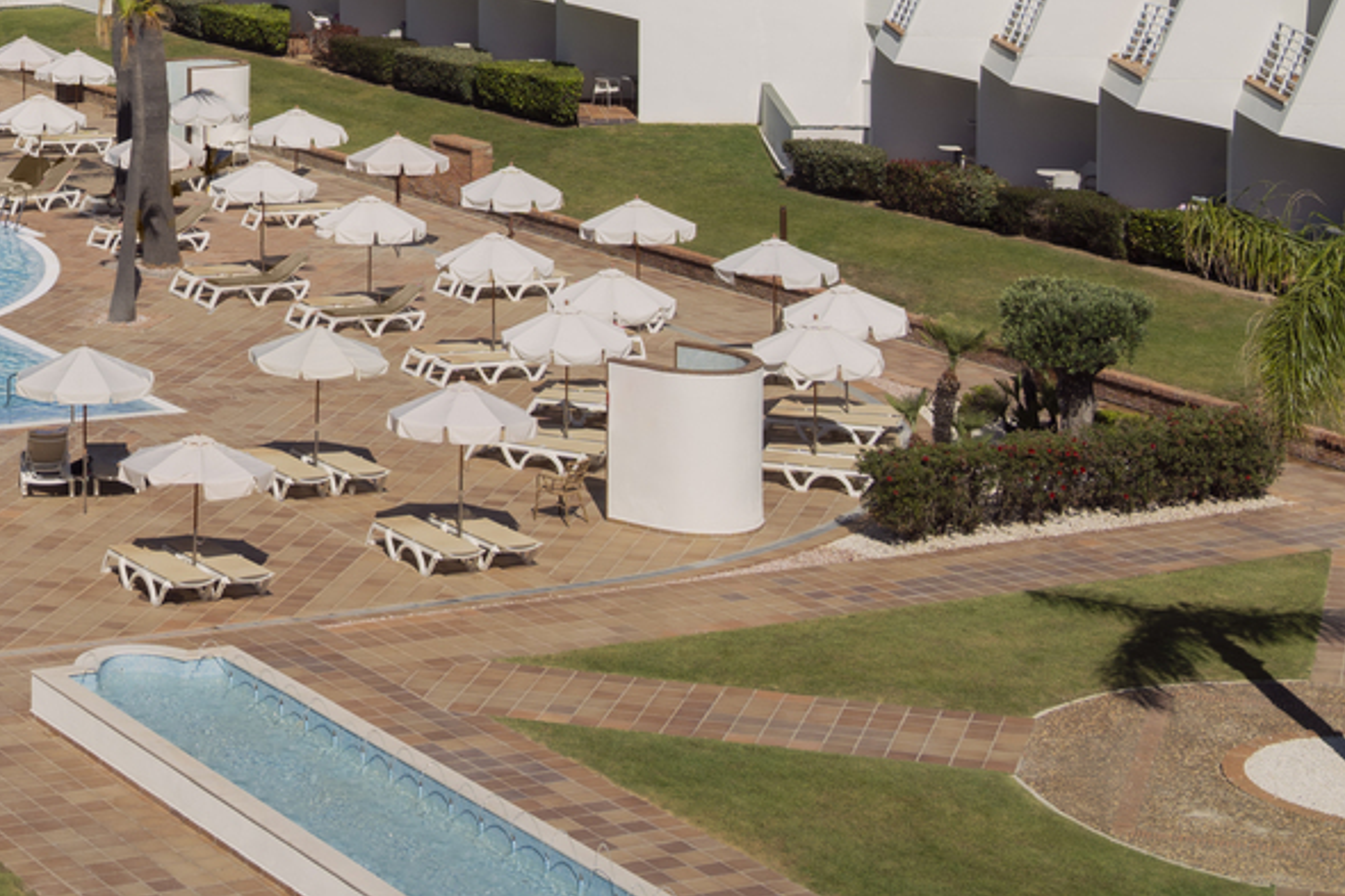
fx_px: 3772
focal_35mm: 101
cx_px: -2
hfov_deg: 19.6
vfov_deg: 13.0
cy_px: -348
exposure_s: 1/250
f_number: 10
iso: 64
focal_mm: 29
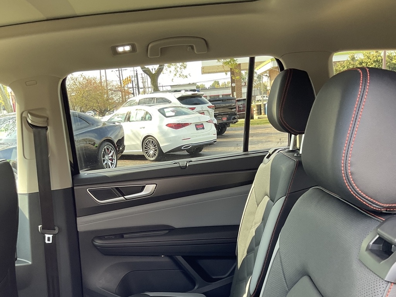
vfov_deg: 48.2
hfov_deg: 61.7
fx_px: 332
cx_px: 198
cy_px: 148
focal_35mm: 29
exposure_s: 1/122
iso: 64
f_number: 1.8
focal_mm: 3
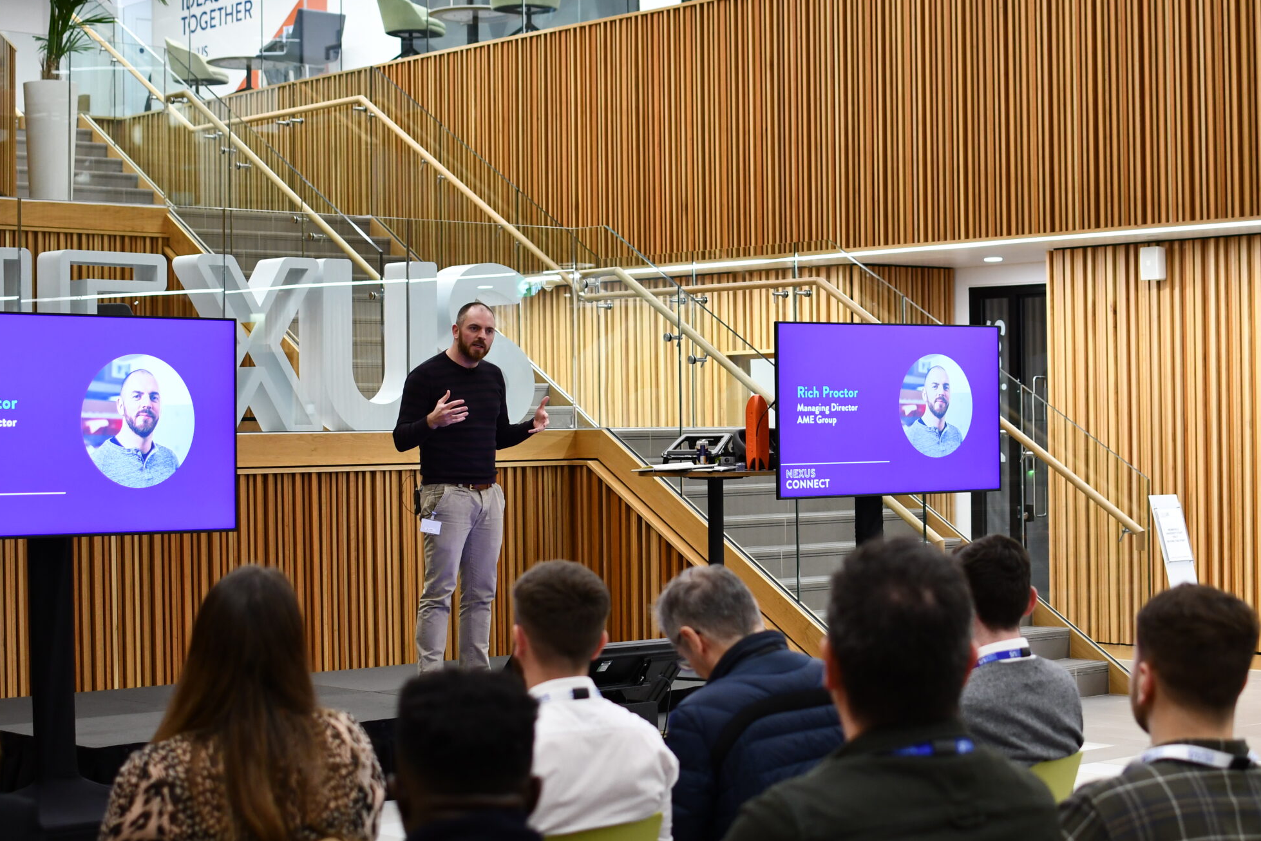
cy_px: 448
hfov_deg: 29.6
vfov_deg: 20.0
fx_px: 2382
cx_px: 712
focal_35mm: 68
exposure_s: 1/160
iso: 800
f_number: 2.8
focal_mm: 35
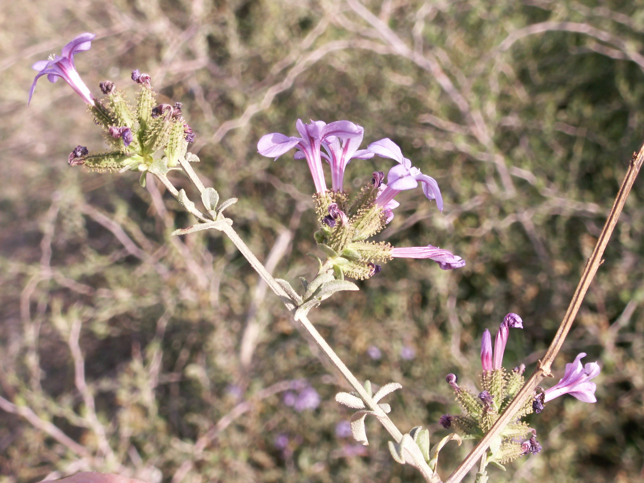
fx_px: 1153
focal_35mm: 62
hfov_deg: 31.2
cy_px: 242
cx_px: 322
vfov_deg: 23.7
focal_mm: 10.3
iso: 50
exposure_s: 1/125
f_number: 5.6
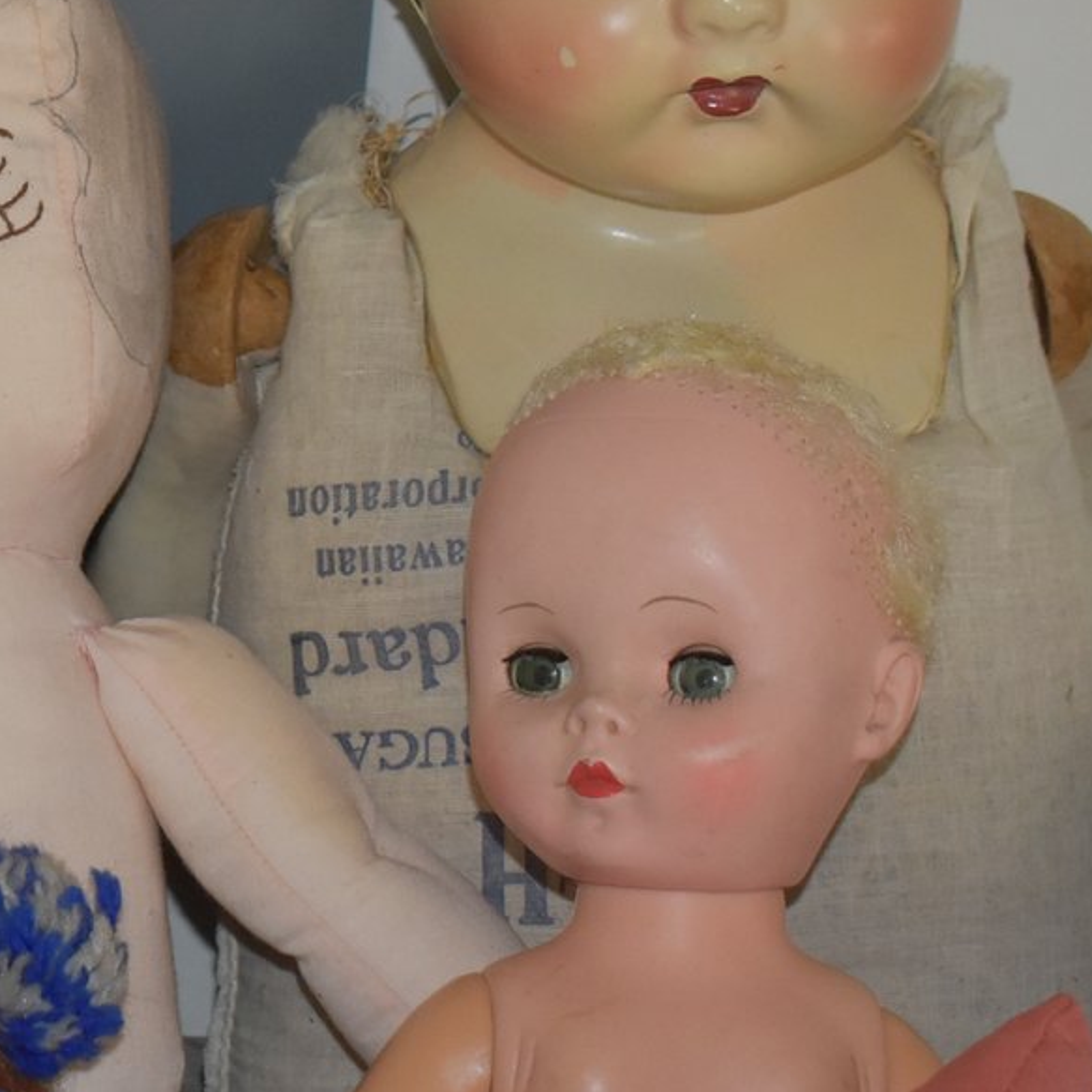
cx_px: -302
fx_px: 5568
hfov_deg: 11.0
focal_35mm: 156
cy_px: 331
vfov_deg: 11.2
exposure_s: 1/125
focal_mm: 42
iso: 1600
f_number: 5
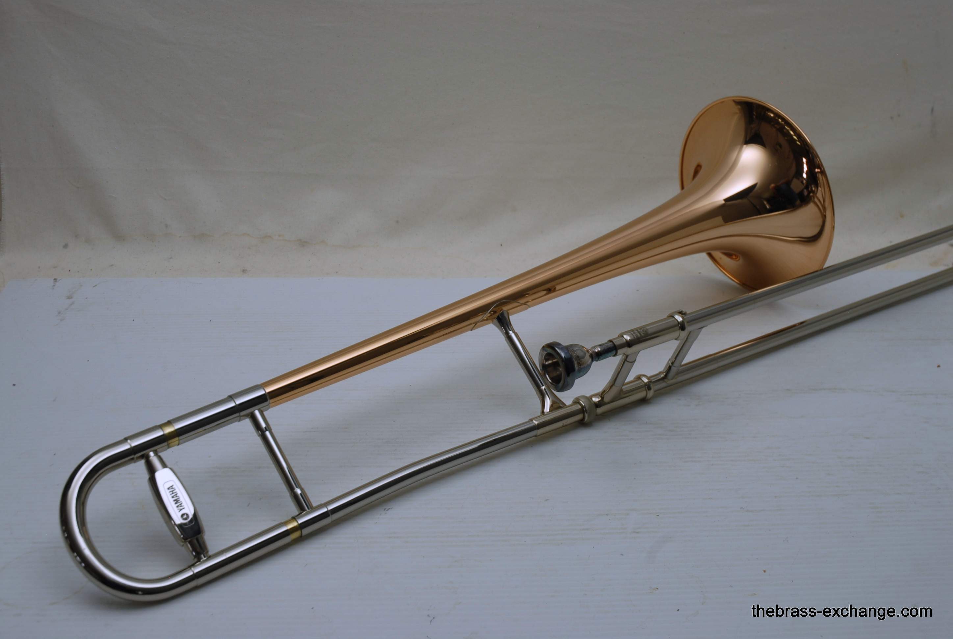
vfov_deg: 26.6
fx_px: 1353
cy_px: 320
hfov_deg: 38.8
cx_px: 476
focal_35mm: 51
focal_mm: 34
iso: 100
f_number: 9
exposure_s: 1/2.5
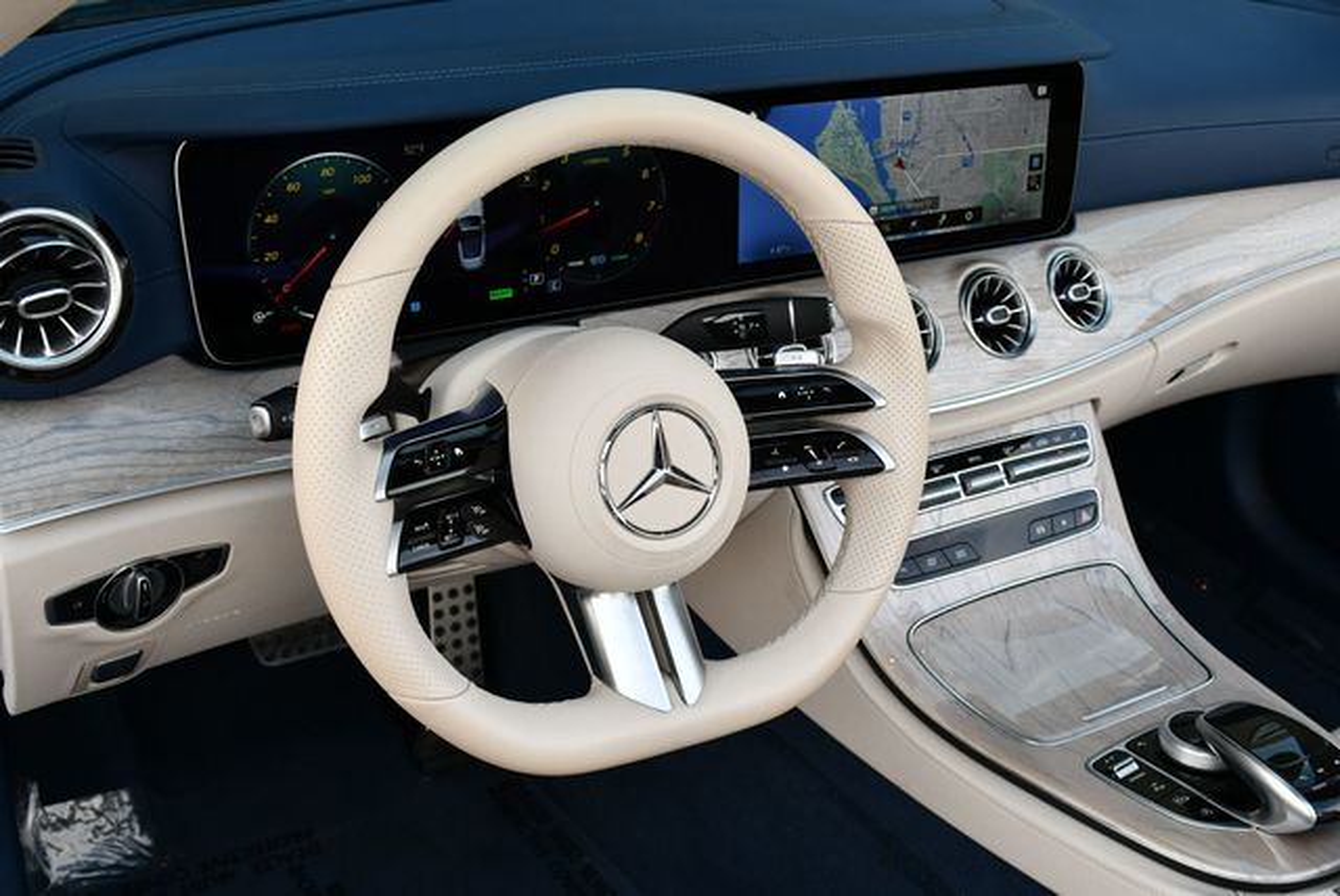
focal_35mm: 40
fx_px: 1490
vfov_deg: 33.5
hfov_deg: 48.4
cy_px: 448
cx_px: 670
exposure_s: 1/250
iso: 250
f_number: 5.6
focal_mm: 20
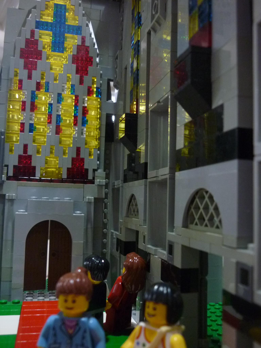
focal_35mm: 33
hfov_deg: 42.9
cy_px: 174
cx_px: 130
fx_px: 332
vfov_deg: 55.4
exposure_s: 1/8
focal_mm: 5.5
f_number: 2.8
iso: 400
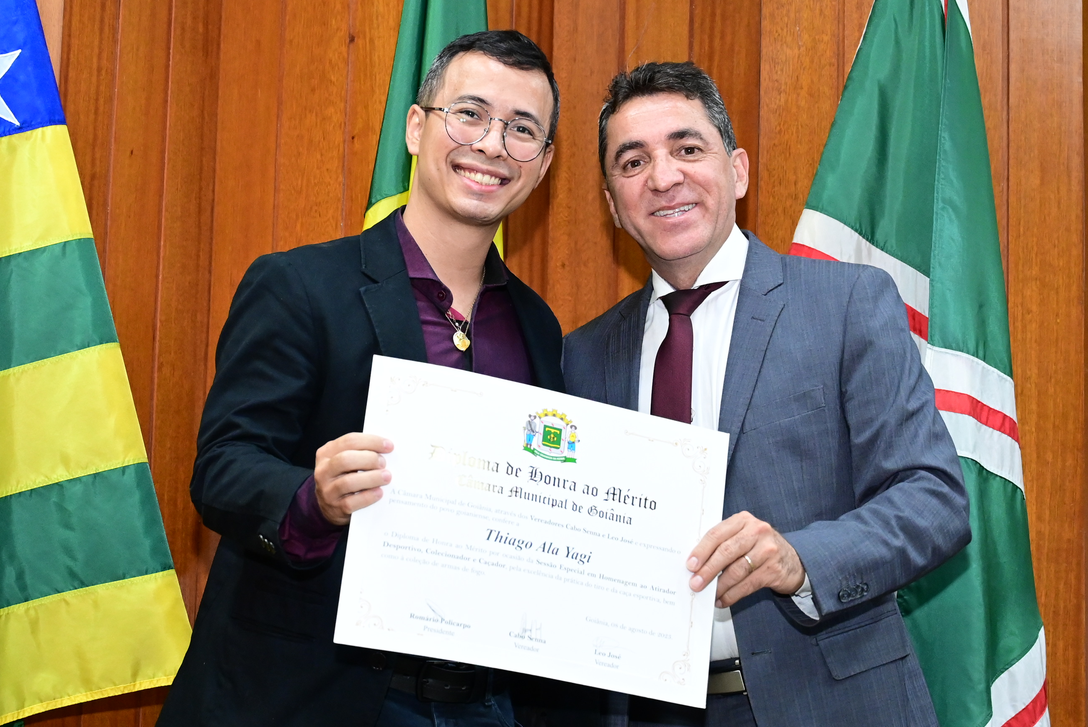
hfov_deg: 23.9
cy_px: 363
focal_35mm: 85
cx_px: 508
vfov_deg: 16.1
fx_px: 2571
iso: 4000
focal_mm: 50
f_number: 4
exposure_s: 1/125
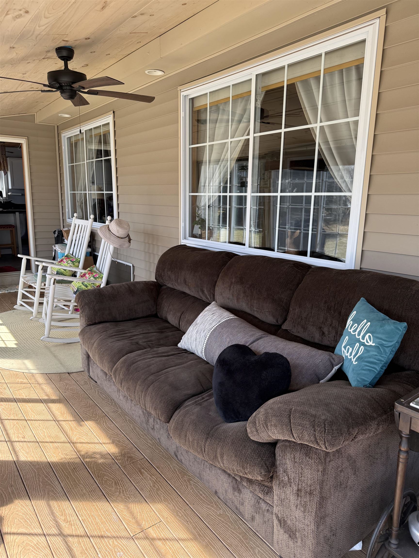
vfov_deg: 71.6
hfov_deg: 56.8
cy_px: 279
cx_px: 210
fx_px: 387
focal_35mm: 24
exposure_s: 1/351
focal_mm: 6.76
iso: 100
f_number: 1.78
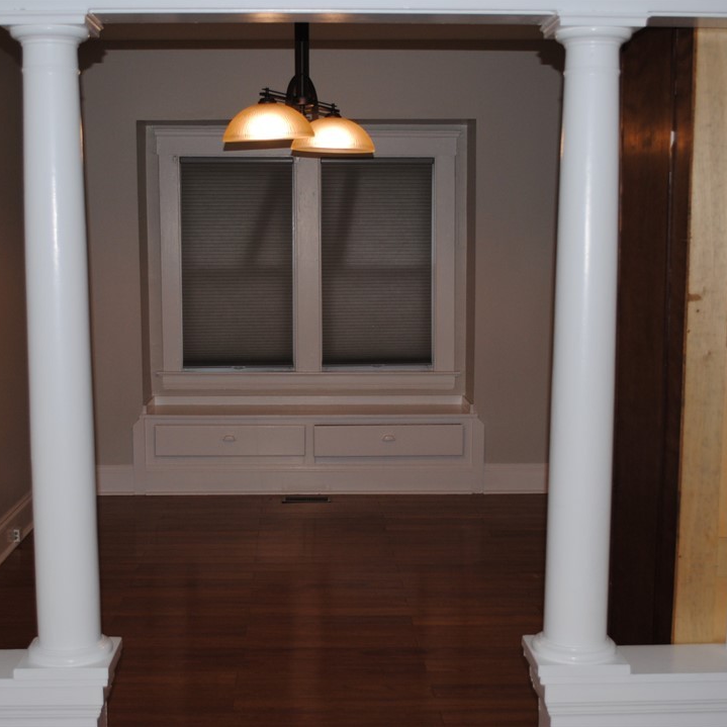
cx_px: 328
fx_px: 1188
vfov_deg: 34.0
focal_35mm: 50
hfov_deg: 34.0
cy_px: 361
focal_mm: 26
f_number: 4.2
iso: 200
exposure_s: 1/60
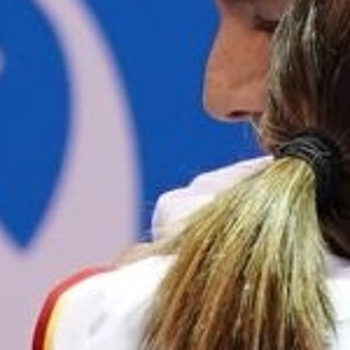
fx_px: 70008
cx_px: 72
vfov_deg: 0.3
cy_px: 425
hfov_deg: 0.3
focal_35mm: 6120
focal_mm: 400
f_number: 2.8
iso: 640
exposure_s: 1/500
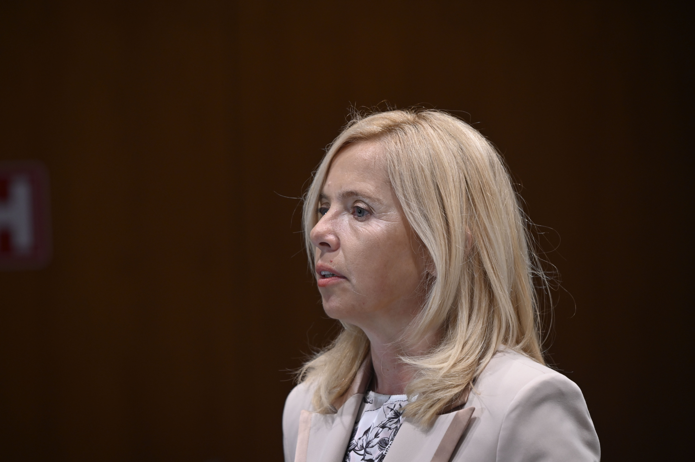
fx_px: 3858
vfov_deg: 6.9
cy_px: 231
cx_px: 348
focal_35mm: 200
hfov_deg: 10.3
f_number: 4
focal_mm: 200
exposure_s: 1/160
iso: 1600
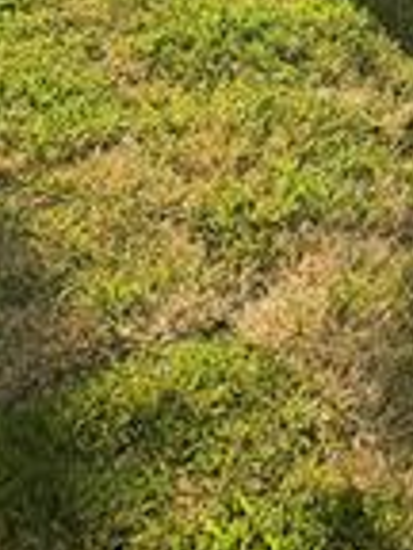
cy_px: -481
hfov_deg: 14.4
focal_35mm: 100
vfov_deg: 16.1
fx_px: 1591
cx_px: 482
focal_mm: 6.76
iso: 80
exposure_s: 1/2506
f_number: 1.78
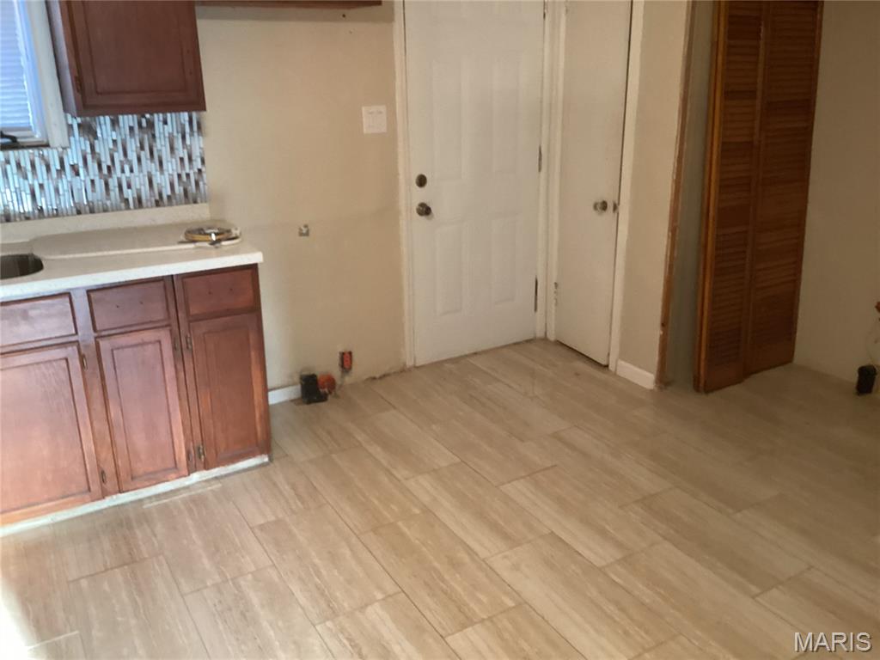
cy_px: 330
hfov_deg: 58.4
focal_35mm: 31
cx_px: 440
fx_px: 788
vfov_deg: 45.4
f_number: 2.4
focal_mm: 3.3
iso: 320
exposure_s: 1/60
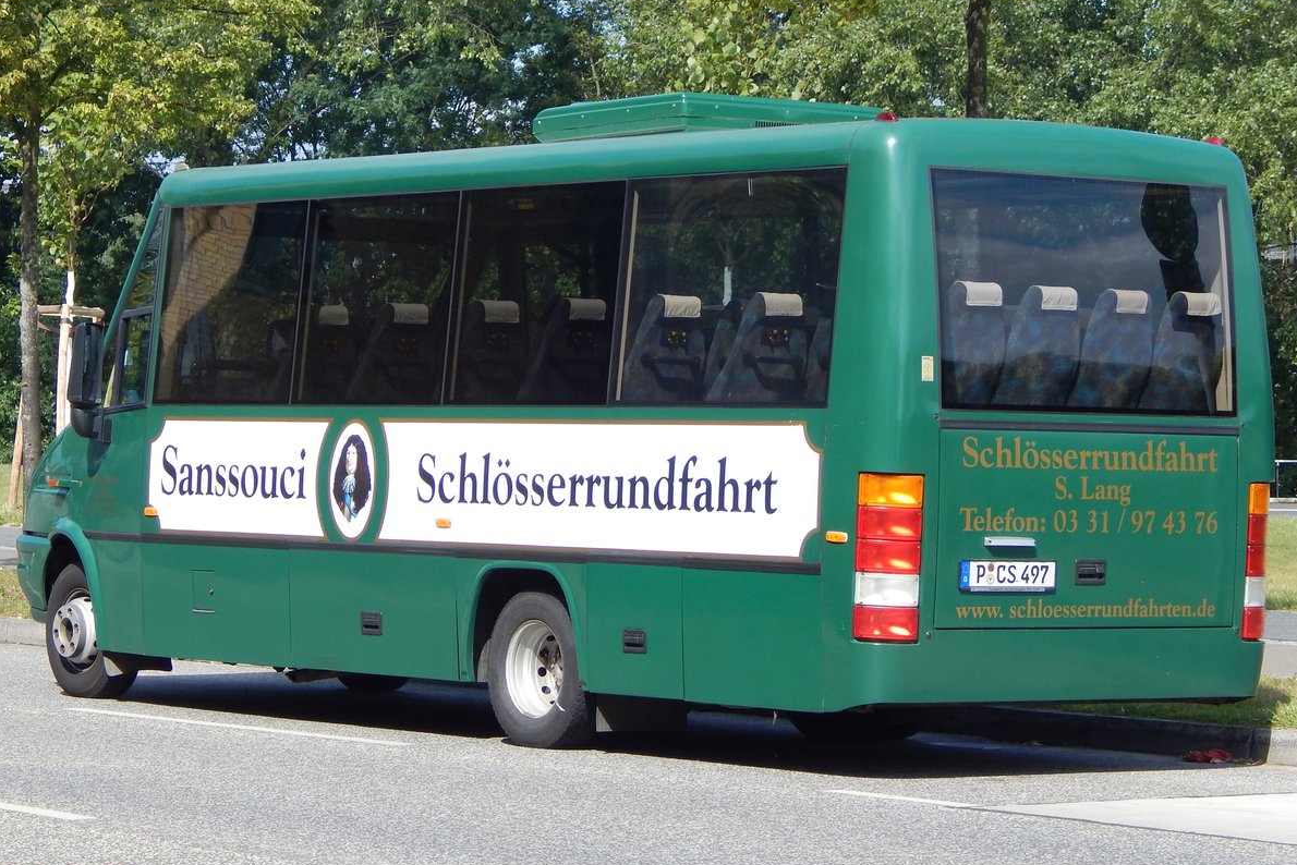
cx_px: 651
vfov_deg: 12.6
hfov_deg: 18.8
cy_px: 410
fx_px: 3928
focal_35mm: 109
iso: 125
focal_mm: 18.7
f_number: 4.5
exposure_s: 1/500
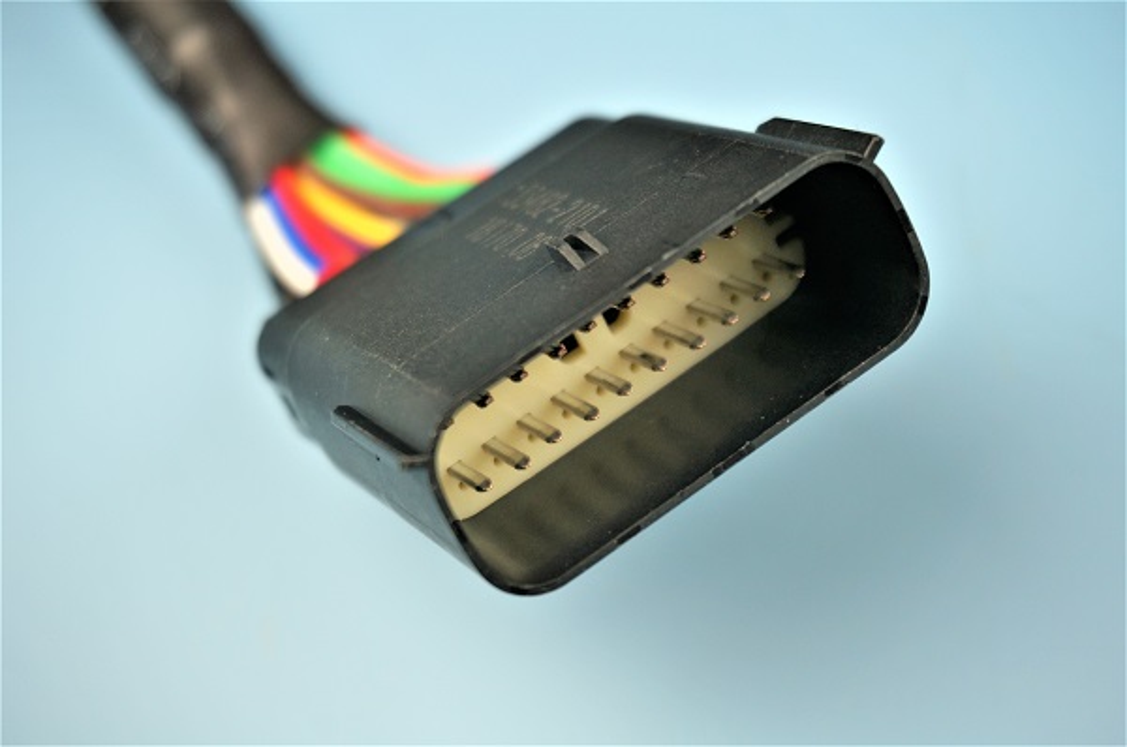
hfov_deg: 30.6
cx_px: 564
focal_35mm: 66
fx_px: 2063
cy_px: 374
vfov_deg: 20.5
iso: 320
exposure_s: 1/160
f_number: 5.6
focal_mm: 44
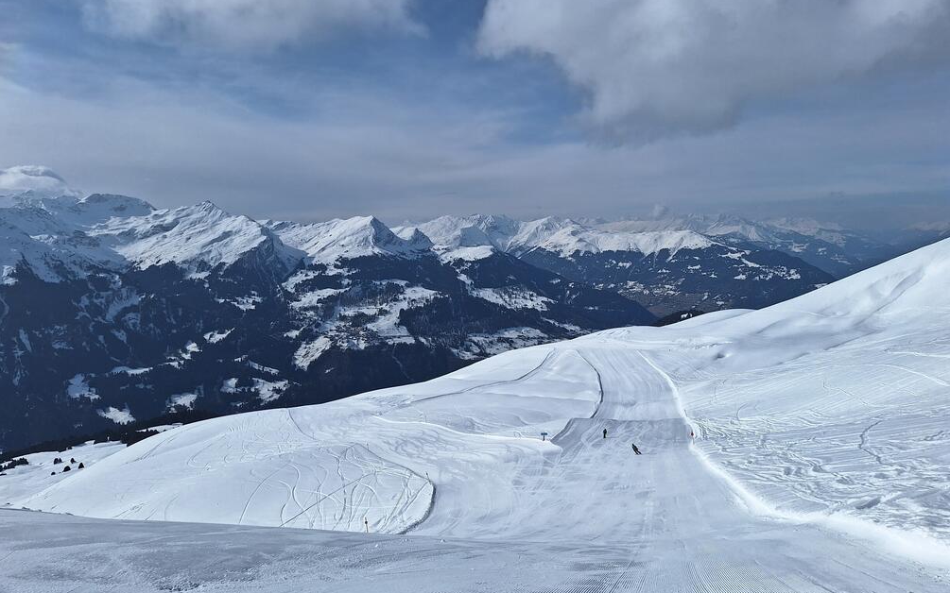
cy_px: 314
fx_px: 647
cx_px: 471
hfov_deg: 72.5
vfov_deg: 49.2
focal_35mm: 25
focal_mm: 5.54
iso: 40
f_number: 1.8
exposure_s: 1/7937
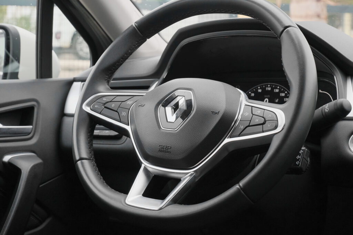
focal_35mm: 68
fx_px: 667
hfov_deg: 29.7
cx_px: 176
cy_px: 118
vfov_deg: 20.0
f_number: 7.1
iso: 2000
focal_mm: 45
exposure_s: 1/80
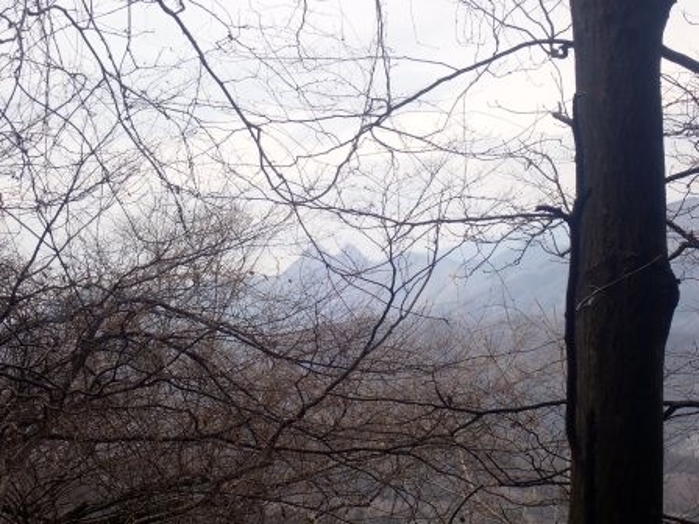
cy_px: 262
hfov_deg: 19.6
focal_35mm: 100
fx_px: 2019
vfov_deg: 14.8
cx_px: 350
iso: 100
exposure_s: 1/200
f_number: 6.3
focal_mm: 18
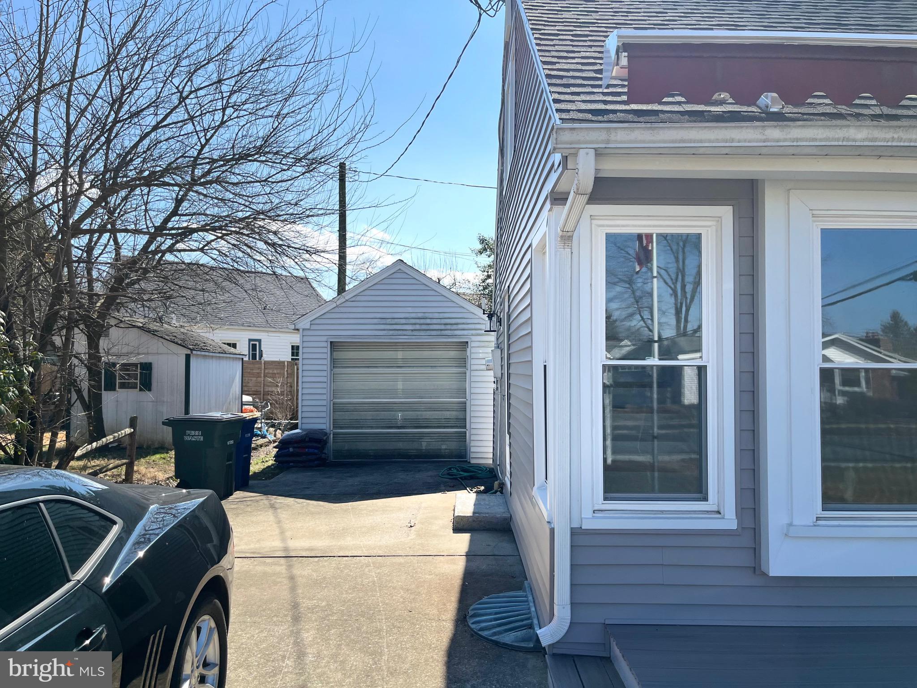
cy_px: 344
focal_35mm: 26
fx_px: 689
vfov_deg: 53.1
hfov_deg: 67.3
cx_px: 458
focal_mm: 5.1
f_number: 1.6
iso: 50
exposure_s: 1/2967
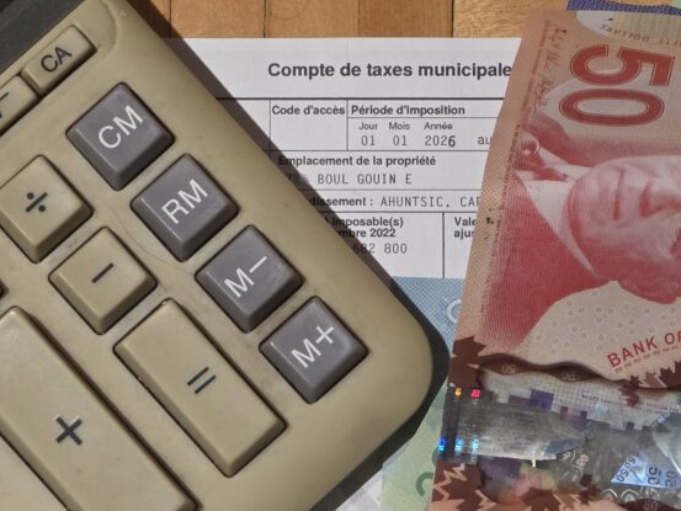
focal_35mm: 213
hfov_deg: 9.3
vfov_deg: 7.0
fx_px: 4191
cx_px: 275
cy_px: 463
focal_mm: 18.6
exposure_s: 1/60
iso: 1000
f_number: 3.4
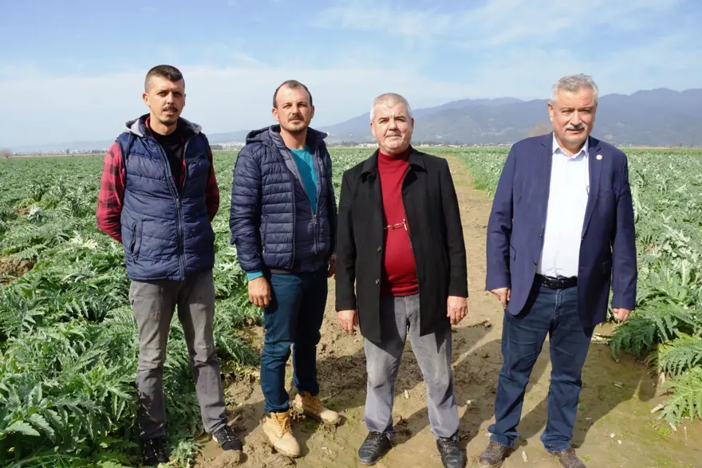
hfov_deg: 67.4
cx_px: 351
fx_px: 527
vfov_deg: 47.9
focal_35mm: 27
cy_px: 234
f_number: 13
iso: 100
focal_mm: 18
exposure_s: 1/125
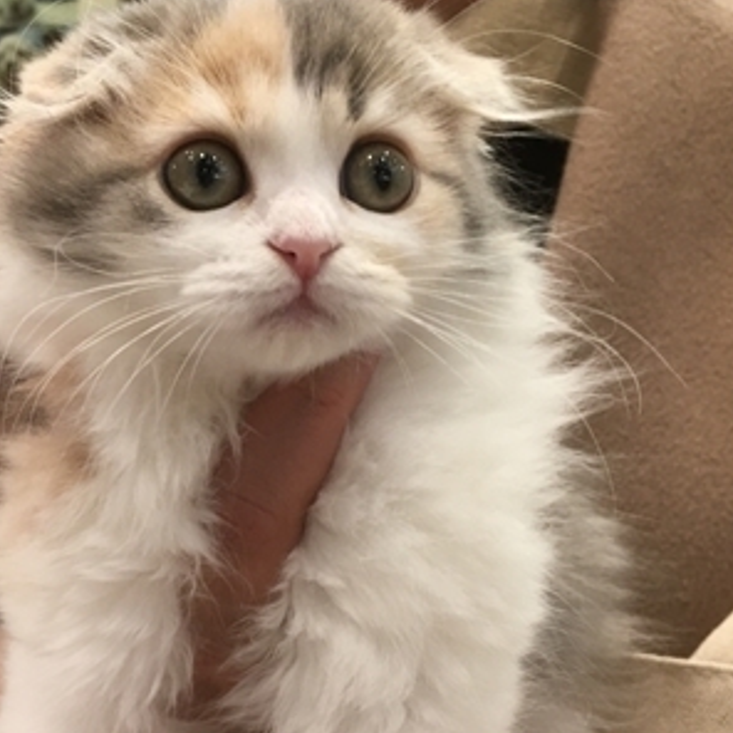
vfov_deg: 32.7
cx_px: 201
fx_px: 1246
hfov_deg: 32.3
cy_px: 421
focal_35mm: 52
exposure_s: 1/30
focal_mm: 4.15
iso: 40
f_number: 2.2
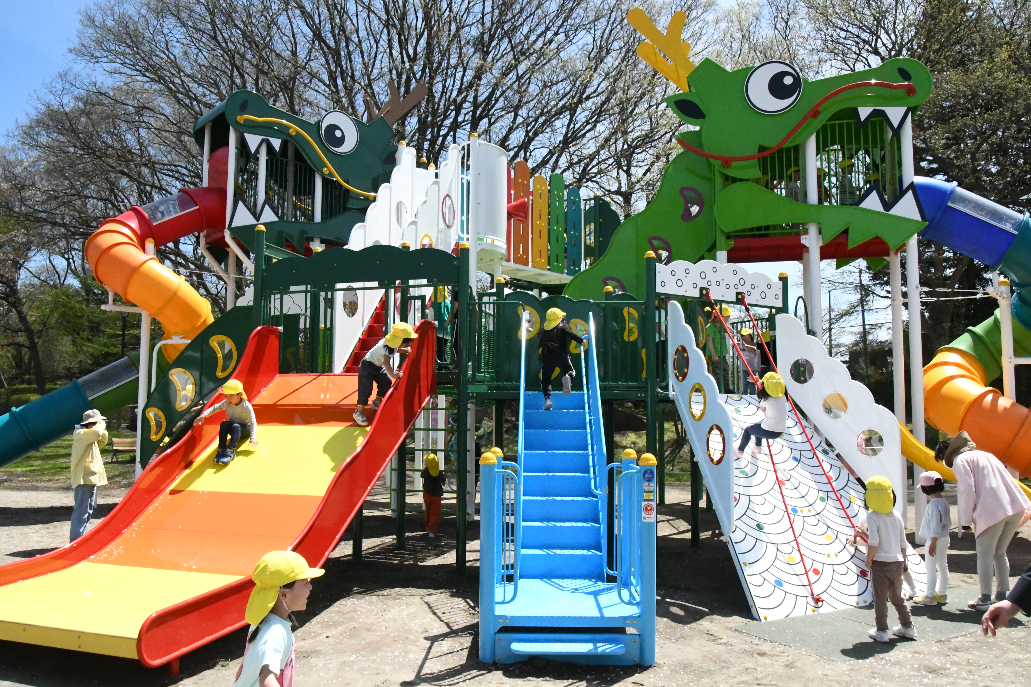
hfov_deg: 67.4
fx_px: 773
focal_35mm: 27
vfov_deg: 47.9
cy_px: 344
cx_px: 516
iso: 10000
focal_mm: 18
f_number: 14
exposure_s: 1/8000
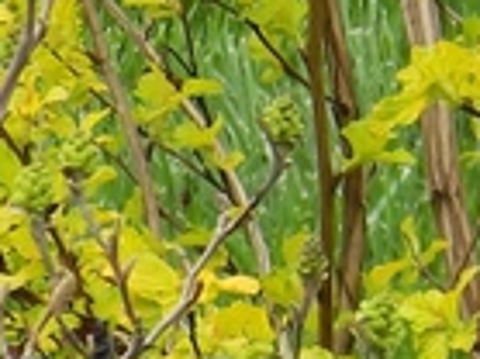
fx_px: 11305
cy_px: -221
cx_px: 573
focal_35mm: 816
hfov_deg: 2.4
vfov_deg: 1.8
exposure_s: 1/129
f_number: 5
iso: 80
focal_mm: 26.8
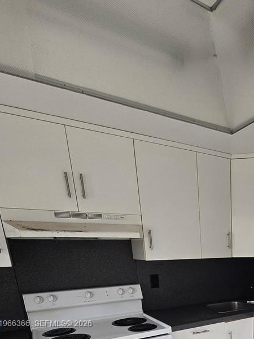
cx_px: 242
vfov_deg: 55.2
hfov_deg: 46.3
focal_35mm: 26
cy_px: 324
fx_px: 254
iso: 80
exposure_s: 1/60
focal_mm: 2.2
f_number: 2.2
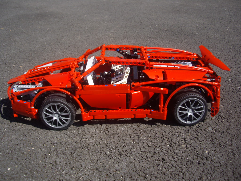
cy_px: 90
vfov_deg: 37.7
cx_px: 120
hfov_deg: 49.0
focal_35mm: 38
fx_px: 265
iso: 64
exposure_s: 1/125
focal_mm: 7.9
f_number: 8
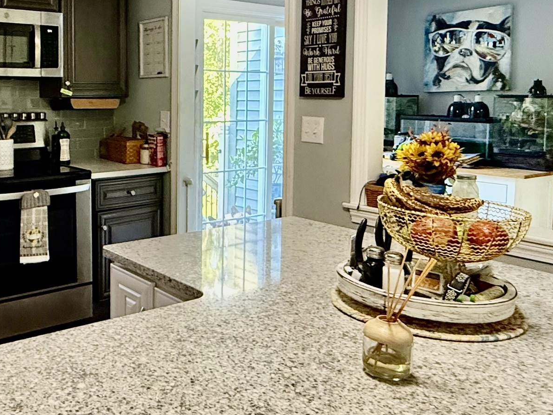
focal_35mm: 36
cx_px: 105
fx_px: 575
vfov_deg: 39.1
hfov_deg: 48.3
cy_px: 129
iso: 640
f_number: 2.2
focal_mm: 2.22
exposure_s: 1/60
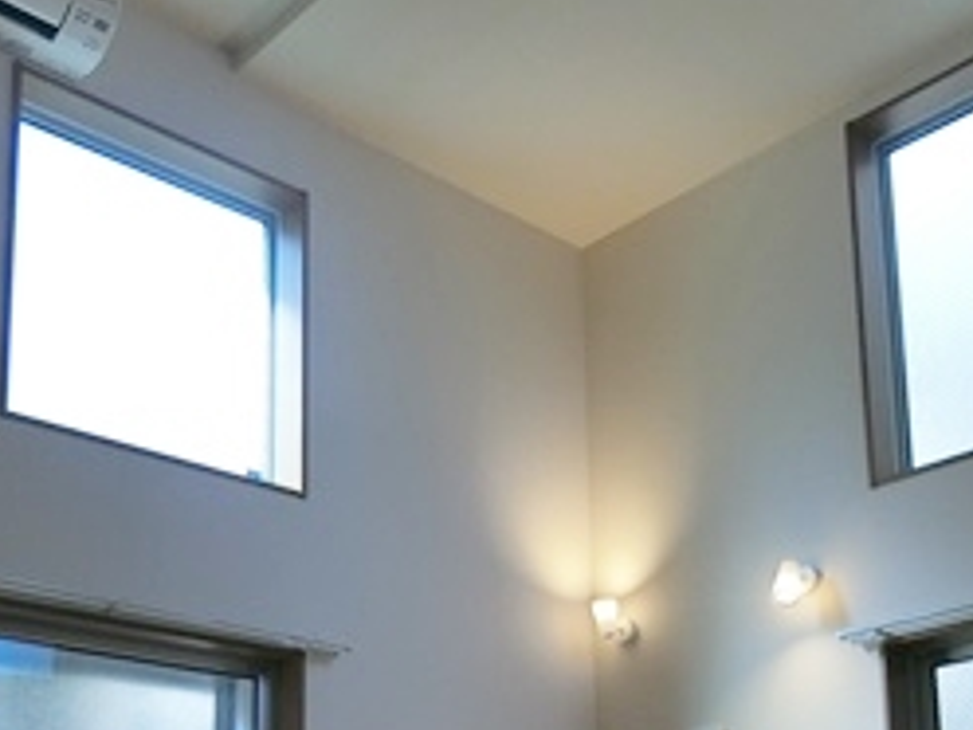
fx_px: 1377
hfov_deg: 38.7
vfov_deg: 27.4
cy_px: 785
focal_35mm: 49
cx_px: 585
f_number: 2.7
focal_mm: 4.06
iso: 125
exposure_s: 1/125
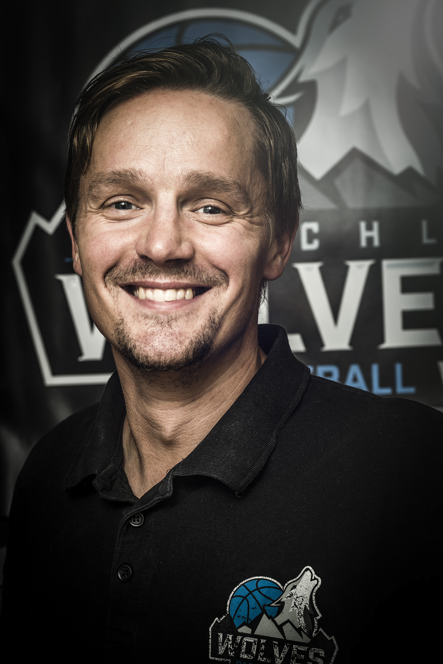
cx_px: 222
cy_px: 332
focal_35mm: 75
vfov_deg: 27.0
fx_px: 1384
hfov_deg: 18.2
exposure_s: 1/250
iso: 100
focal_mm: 50
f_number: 5.6
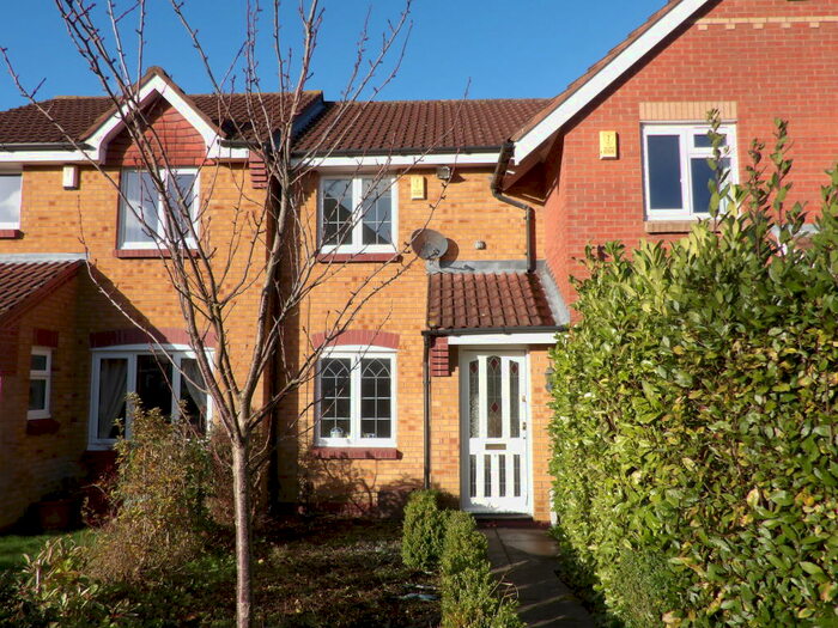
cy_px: 314
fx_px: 678
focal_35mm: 28
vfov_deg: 49.7
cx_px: 419
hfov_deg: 63.4
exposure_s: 1/428
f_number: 4.3
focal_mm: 5.1
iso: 100
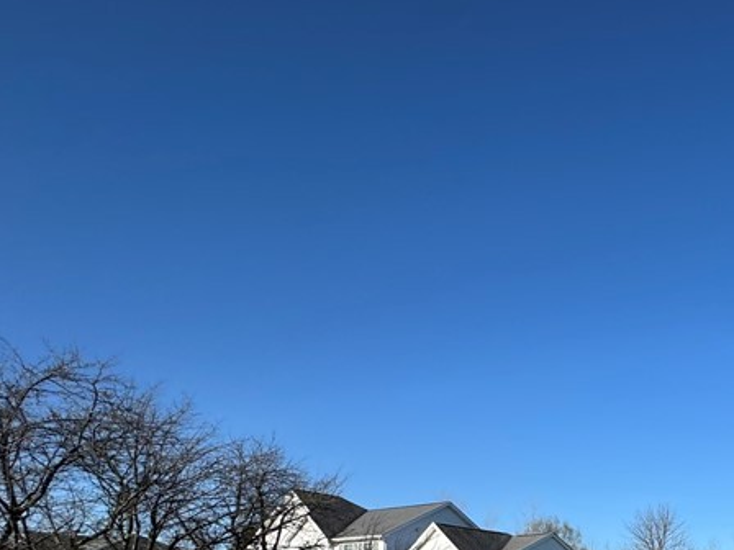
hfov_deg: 45.4
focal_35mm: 32
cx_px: 773
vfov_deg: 39.4
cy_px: 539
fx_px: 679
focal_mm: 2.22
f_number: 2.2
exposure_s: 1/1976
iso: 50
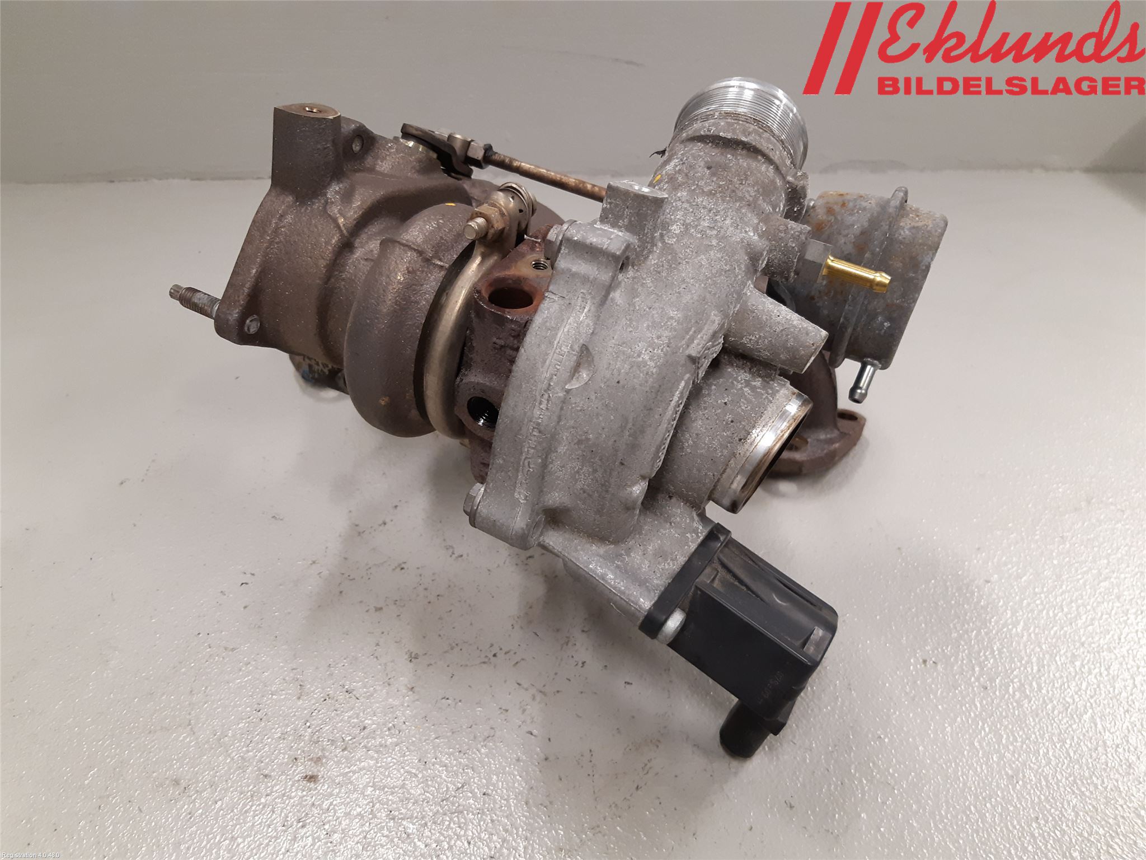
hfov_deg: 67.3
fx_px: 861
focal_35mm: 26
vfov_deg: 53.1
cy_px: 430
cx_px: 573
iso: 160
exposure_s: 1/50
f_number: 1.7
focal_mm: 3.93
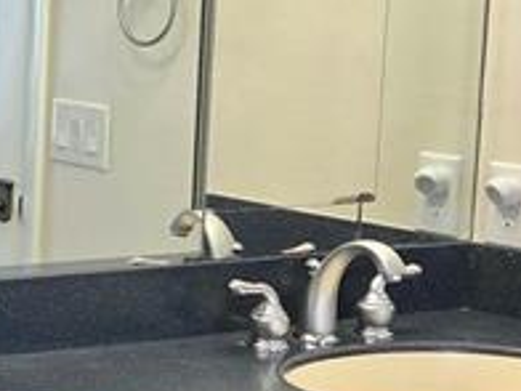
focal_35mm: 120
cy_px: 120
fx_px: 1806
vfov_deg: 12.3
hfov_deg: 15.1
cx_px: -287
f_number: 1.8
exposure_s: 1/120
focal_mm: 5.4
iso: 64
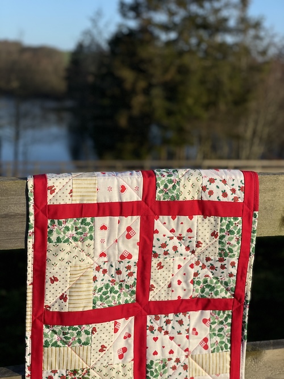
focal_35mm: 52
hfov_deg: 28.0
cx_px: 142
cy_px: 190
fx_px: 569
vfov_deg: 36.8
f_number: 2
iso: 32
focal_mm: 6
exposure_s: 1/2817
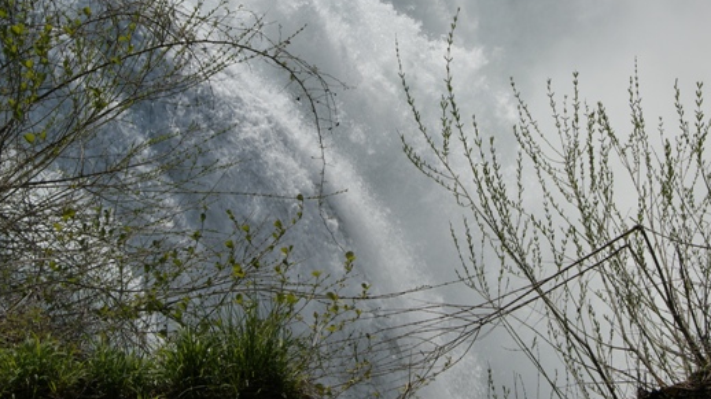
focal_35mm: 97
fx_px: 1828
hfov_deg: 22.0
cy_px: 75
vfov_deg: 12.4
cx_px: 339
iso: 100
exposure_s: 1/320
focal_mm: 40
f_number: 13
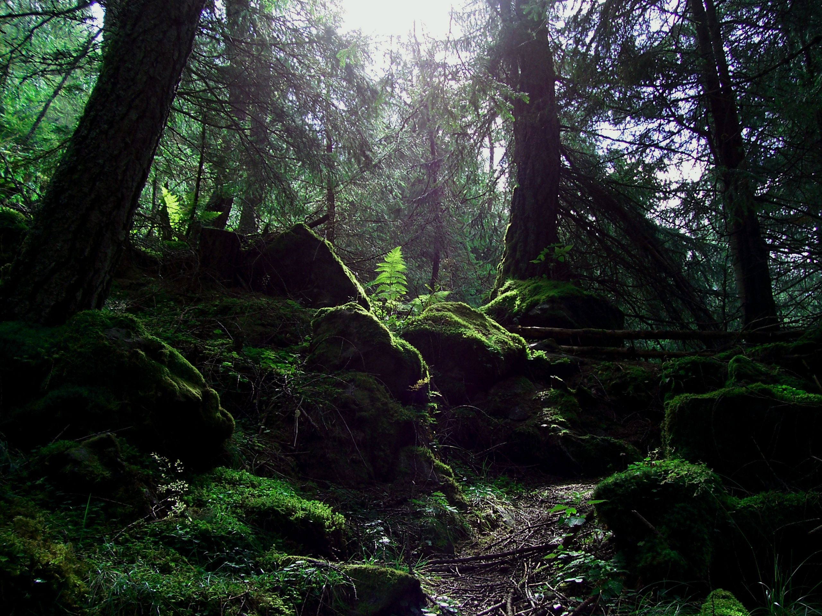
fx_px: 807
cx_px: 411
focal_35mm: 34
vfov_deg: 41.8
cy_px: 308
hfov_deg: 54.0
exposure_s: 1/60
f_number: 2.7
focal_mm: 5.6
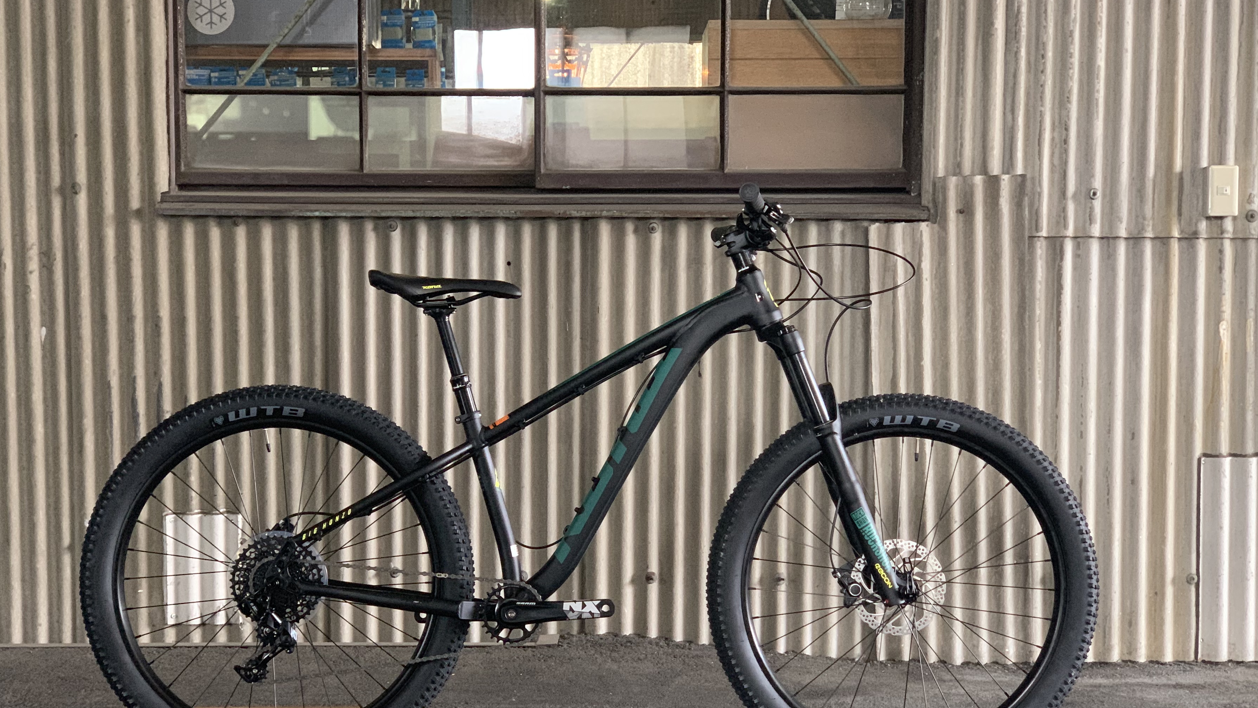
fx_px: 2135
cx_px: 591
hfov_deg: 32.8
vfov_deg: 18.7
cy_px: 491
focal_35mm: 64
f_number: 2.4
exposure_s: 1/60
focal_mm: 6
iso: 320
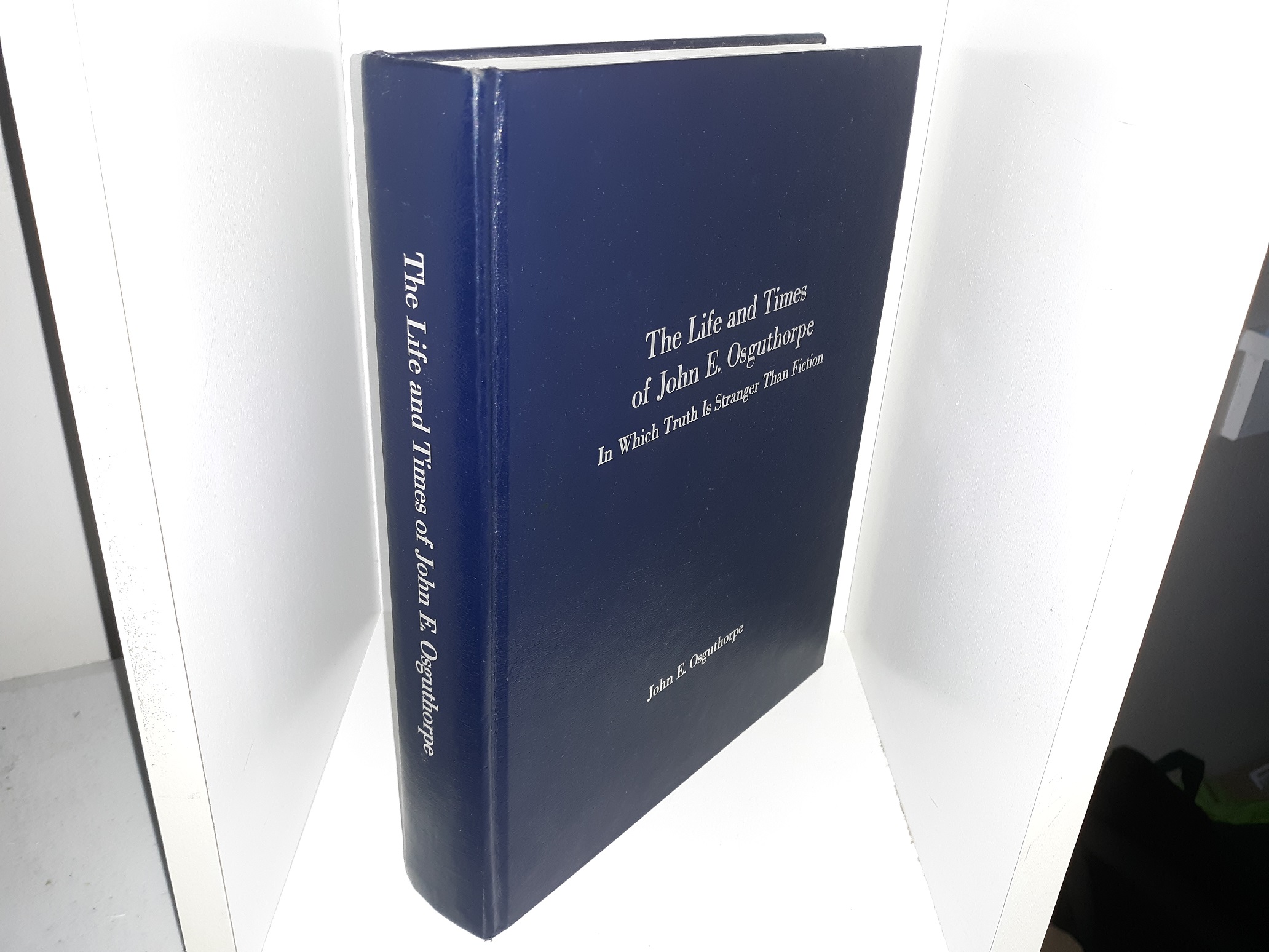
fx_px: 1026
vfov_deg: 49.7
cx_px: 634
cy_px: 476
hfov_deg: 63.4
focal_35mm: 28
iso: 64
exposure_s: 1/40
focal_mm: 3.7
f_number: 1.7
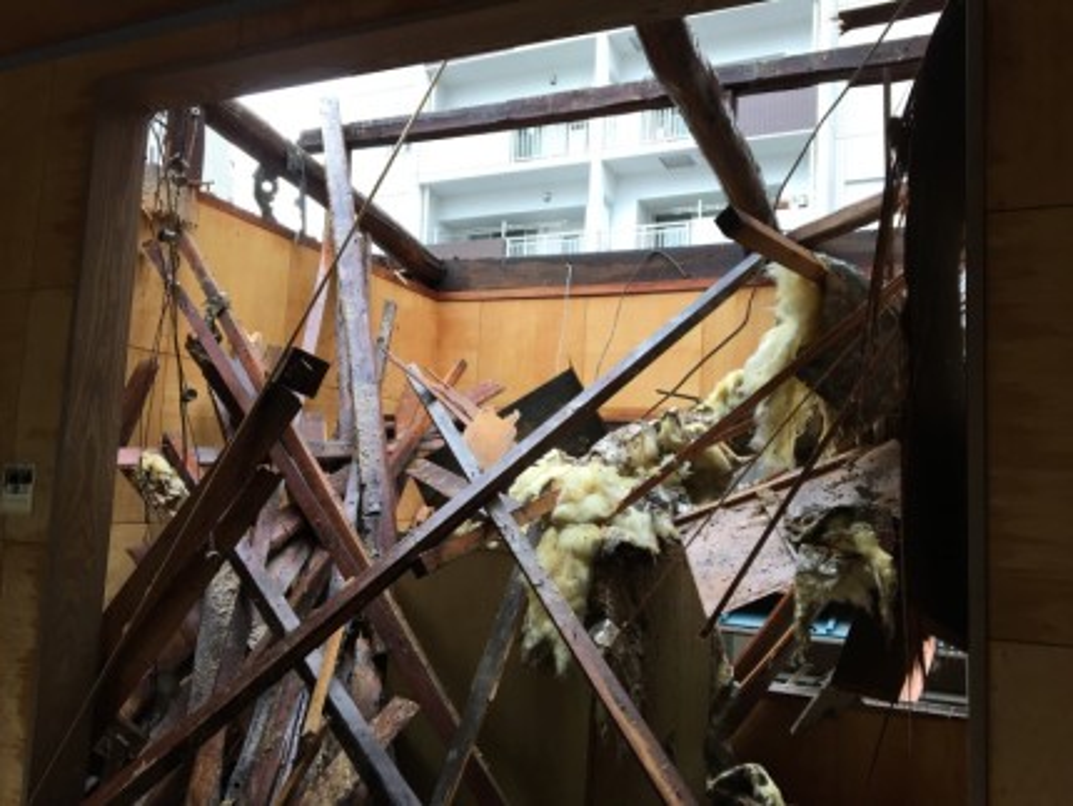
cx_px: 536
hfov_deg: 61.6
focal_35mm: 29
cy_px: 403
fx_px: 899
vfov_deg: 48.3
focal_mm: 4.15
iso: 40
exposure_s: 1/120
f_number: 2.2
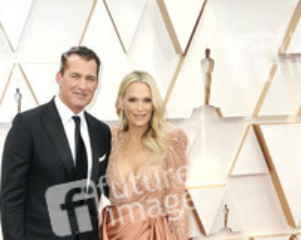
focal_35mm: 82
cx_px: 166
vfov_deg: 17.9
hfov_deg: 23.3
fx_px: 729
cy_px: 276
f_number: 6.3
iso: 800
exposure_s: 1/250
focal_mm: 44
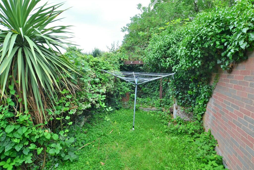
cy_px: 85
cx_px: 127
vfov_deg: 77.3
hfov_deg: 100.4
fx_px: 106
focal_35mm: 15
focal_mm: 10
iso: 400
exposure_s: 1/125
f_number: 8
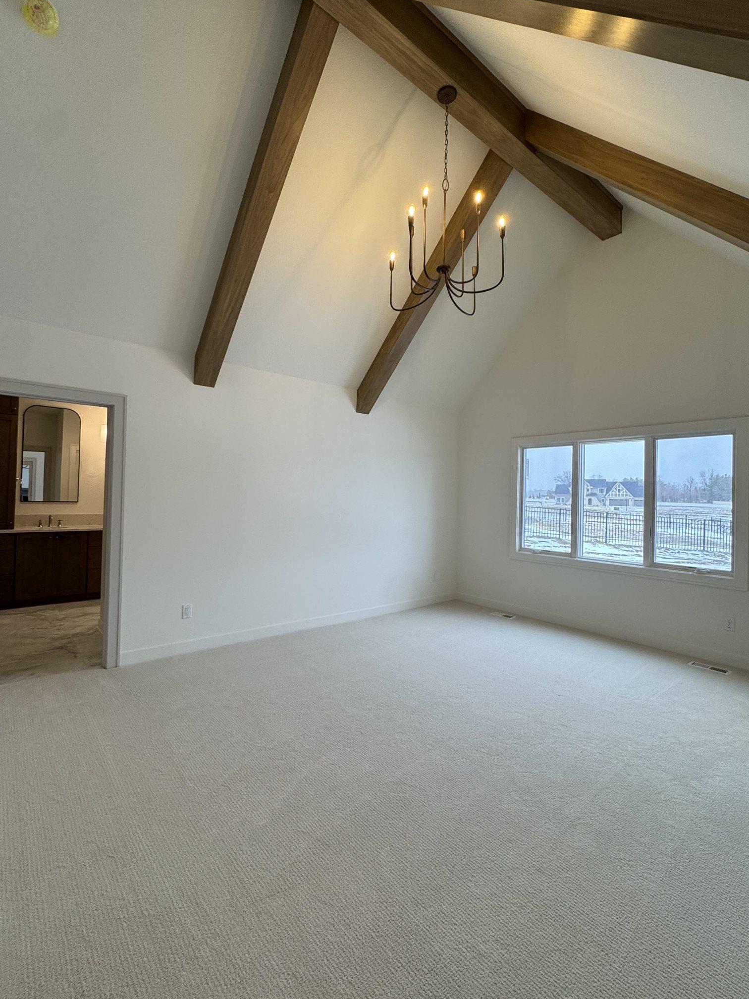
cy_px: 489
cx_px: 365
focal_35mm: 16
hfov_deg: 78.1
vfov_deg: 94.5
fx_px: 462
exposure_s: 1/120
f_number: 2.2
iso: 80
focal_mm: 2.22
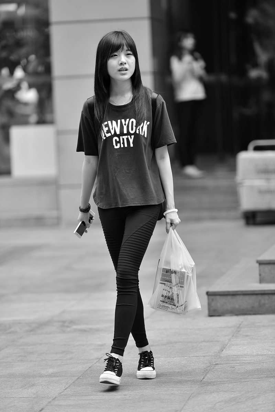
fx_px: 1888
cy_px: 206
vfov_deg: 12.4
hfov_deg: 8.3
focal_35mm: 165
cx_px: 138
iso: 160
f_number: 2.8
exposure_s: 1/500
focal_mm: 165
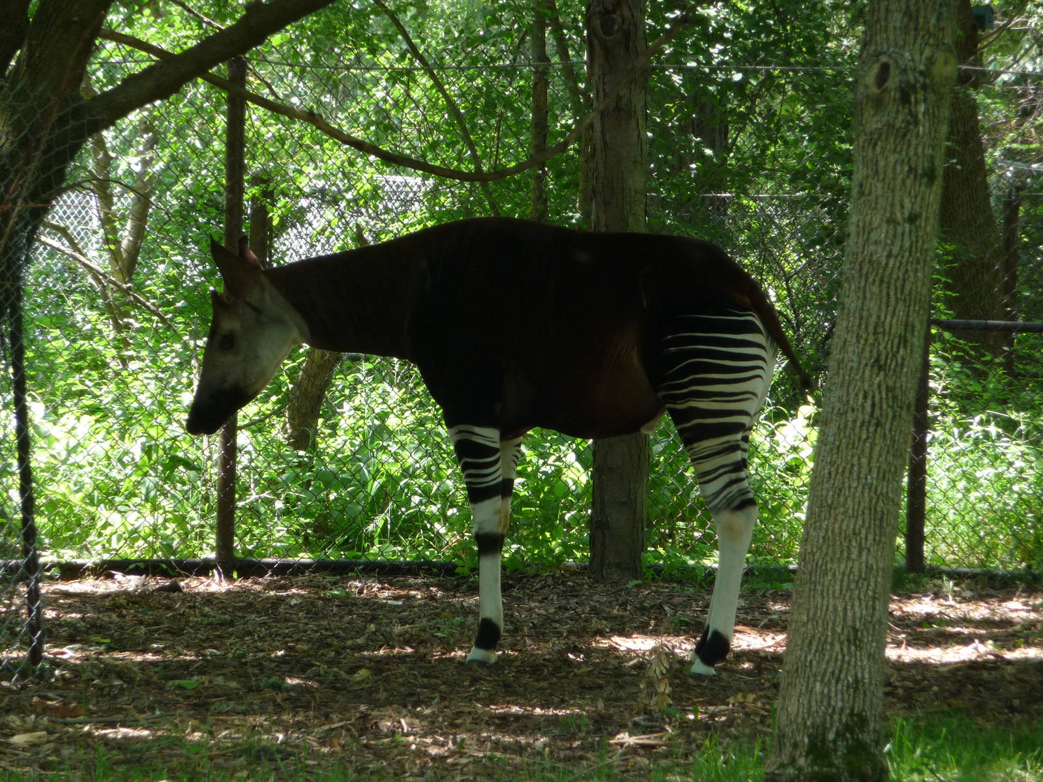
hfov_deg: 7.1
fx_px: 8437
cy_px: 391
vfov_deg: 5.3
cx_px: 522
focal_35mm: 280
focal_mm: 47
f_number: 4.9
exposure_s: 1/60
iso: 200
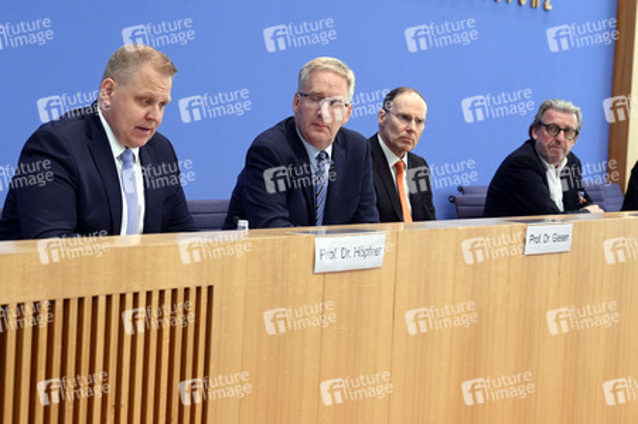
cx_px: 319
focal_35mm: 90
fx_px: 1594
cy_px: 212
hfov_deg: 22.6
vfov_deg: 15.2
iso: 5000
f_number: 6.3
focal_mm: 90
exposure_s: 1/640
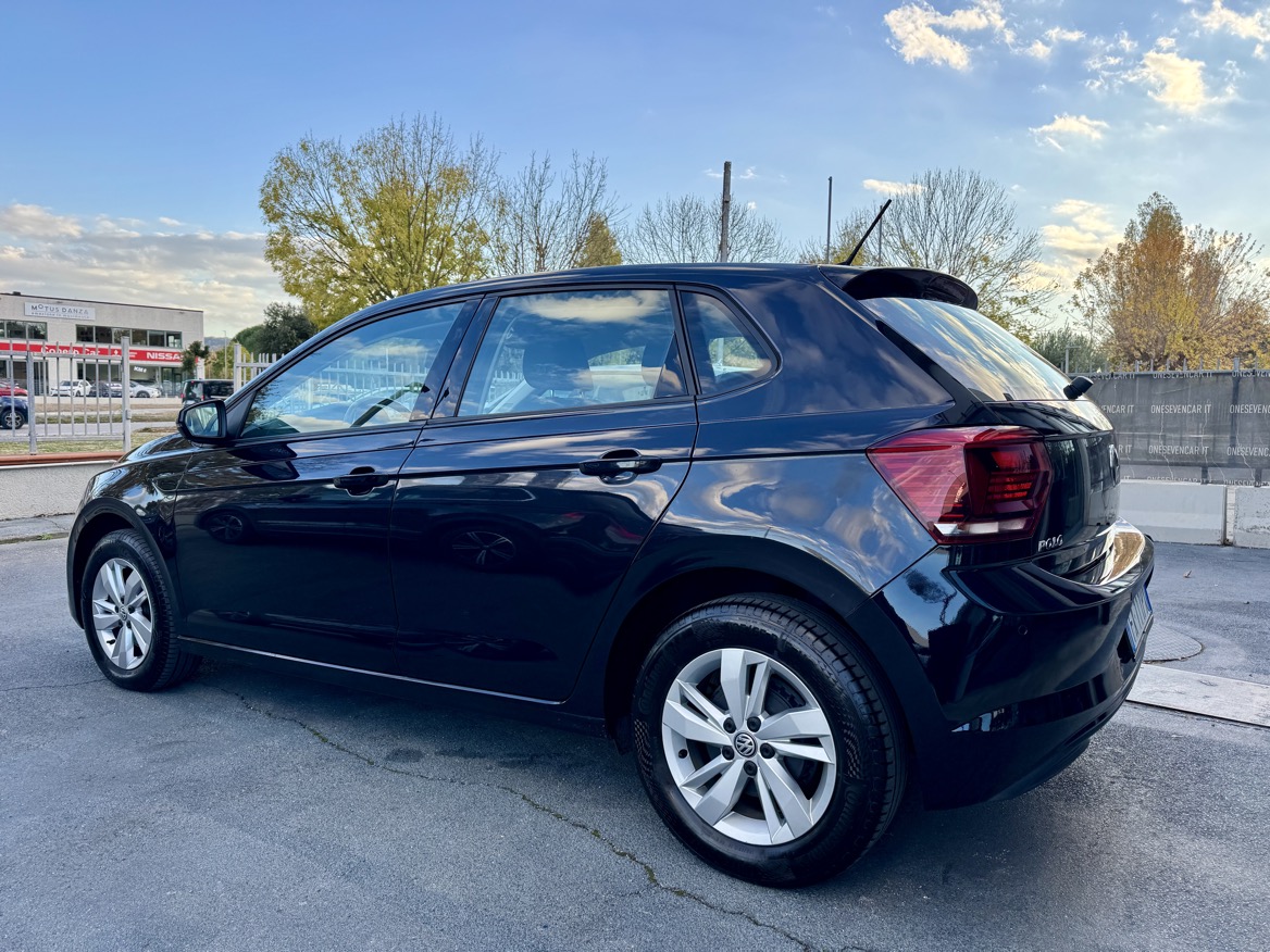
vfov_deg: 56.8
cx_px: 635
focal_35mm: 24
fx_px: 881
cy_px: 476
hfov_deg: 71.6
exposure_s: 1/822
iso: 80
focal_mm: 6.76
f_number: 1.78
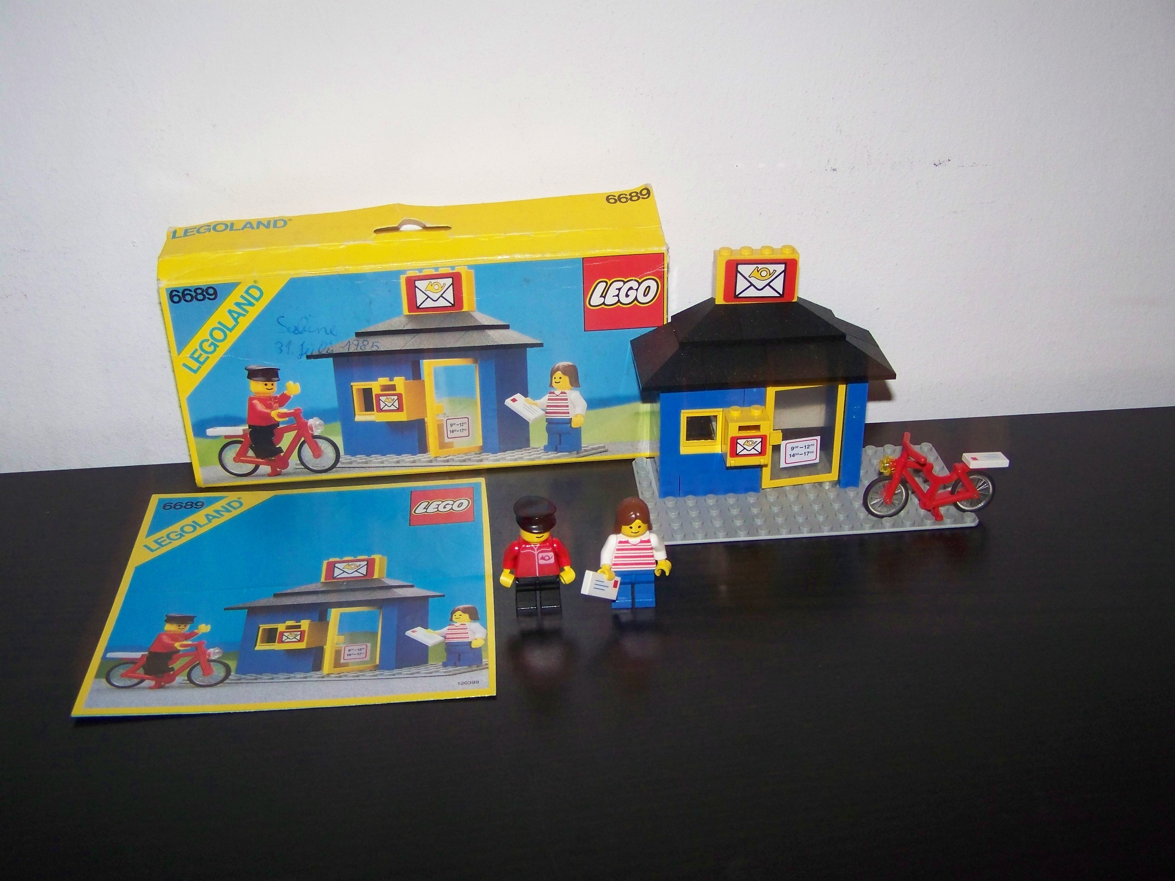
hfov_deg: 49.0
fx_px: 1290
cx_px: 588
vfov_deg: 37.7
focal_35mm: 38
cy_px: 440
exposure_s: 1/30
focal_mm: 6.3
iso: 200
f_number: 2.8
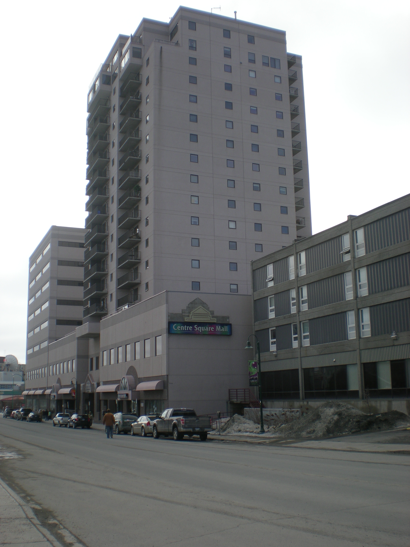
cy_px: 274
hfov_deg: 37.7
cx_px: 205
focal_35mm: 38
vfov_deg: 49.0
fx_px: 600
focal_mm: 6.3
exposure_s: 1/470
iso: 50
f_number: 4.6
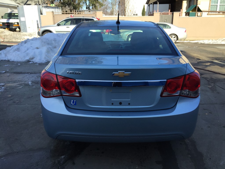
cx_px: 112
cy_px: 84
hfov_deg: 61.7
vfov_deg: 48.2
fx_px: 188
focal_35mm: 29
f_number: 2.2
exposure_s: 1/860
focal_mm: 4.15
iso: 32
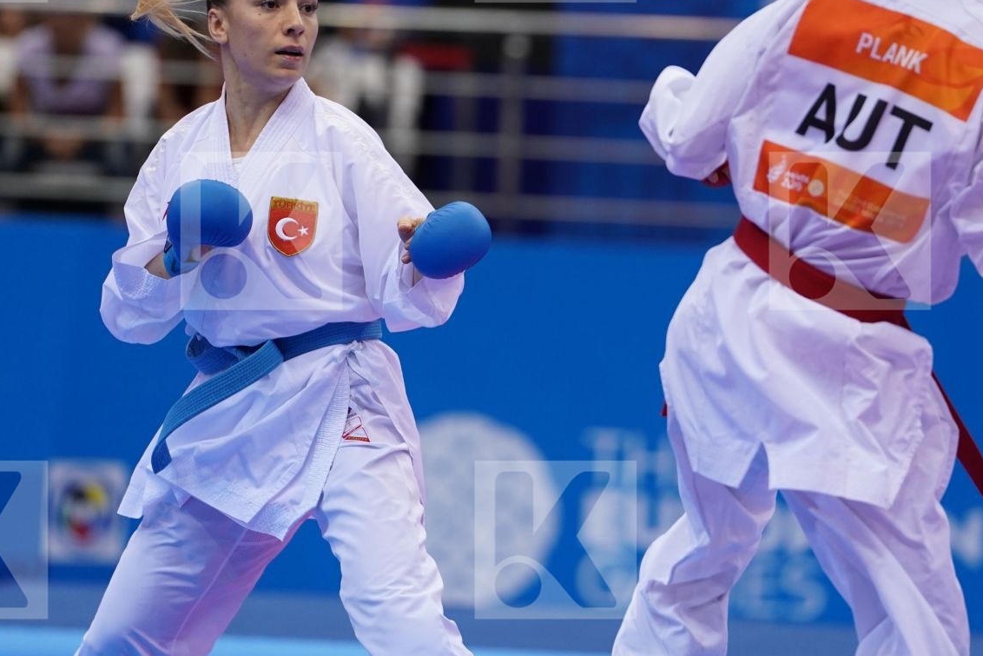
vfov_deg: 4.3
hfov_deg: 6.5
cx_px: 556
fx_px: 8684
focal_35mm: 318
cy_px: 231
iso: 1000
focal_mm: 200
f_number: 2.8
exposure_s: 1/1000
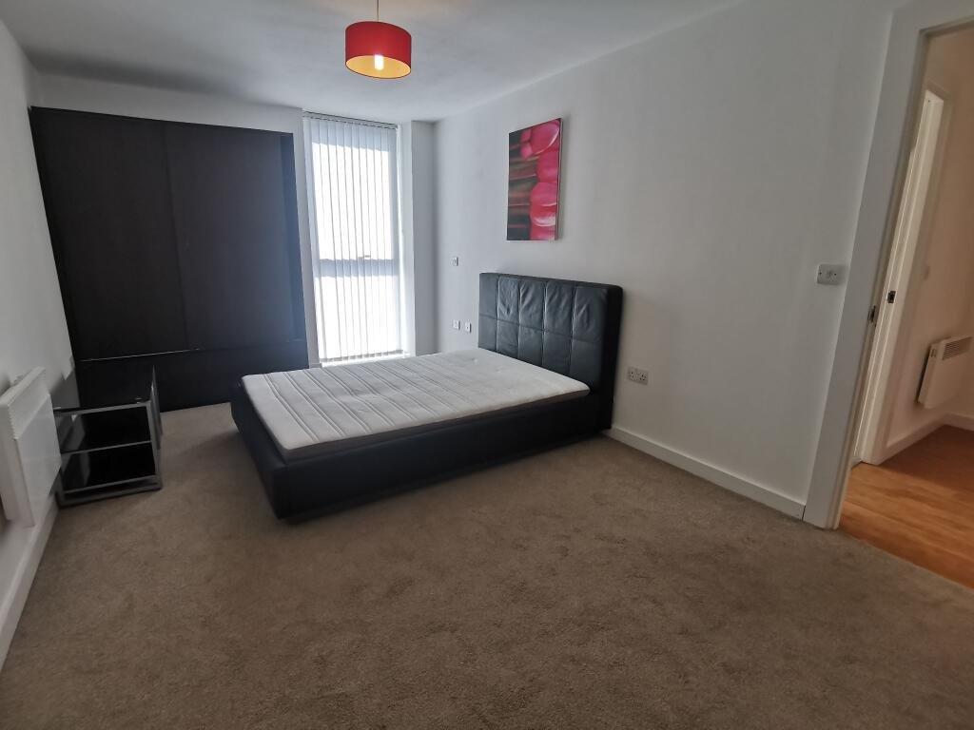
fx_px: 478
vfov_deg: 74.7
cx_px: 487
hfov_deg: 91.0
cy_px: 365
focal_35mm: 17
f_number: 2.2
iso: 50
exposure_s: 1/99.9
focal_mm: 2.26
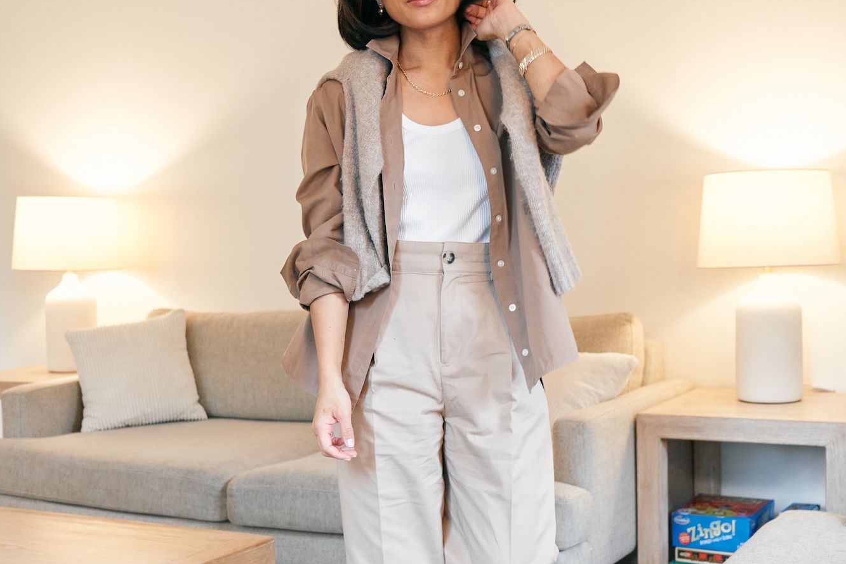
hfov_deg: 36.8
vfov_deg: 25.1
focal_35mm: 54
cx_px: 488
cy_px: 313
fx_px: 1269
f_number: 2.8
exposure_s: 1/100
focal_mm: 24
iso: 2000
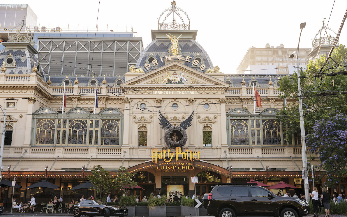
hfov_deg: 54.0
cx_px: 173
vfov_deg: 35.3
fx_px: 340
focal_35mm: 36
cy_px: 111
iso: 1600
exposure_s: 1/2000
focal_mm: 35
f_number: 6.3
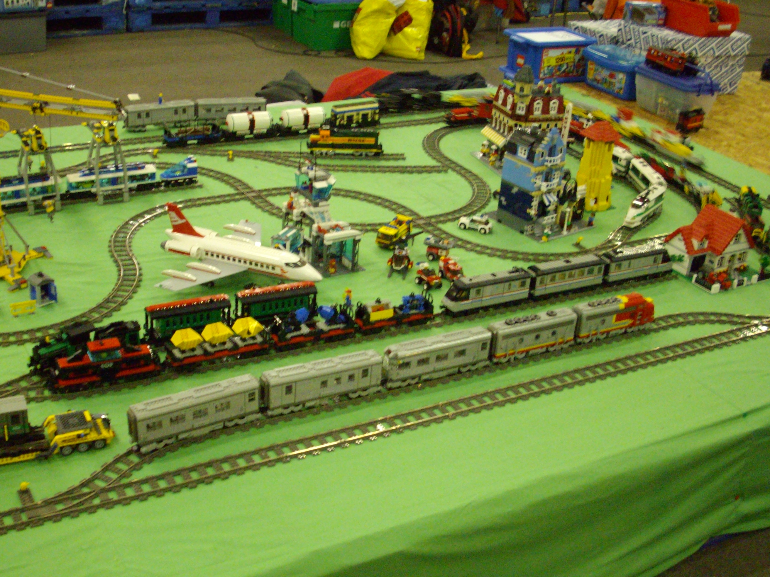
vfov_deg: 31.5
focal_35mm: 46
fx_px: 1023
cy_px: 322
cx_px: 347
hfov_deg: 41.2
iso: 400
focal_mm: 6.2
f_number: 2.8
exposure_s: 1/13
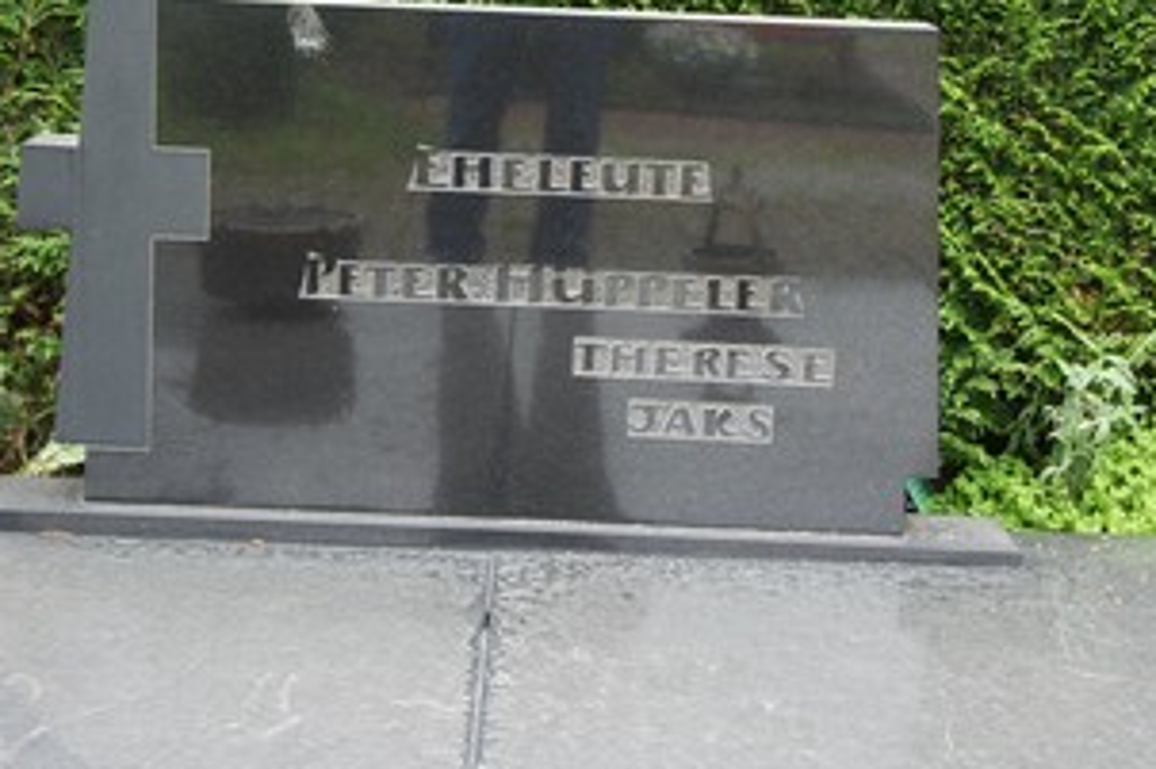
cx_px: 536
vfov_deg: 21.1
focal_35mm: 64
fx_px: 2054
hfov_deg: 31.4
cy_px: 218
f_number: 4.5
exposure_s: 1/125
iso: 400
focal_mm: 28
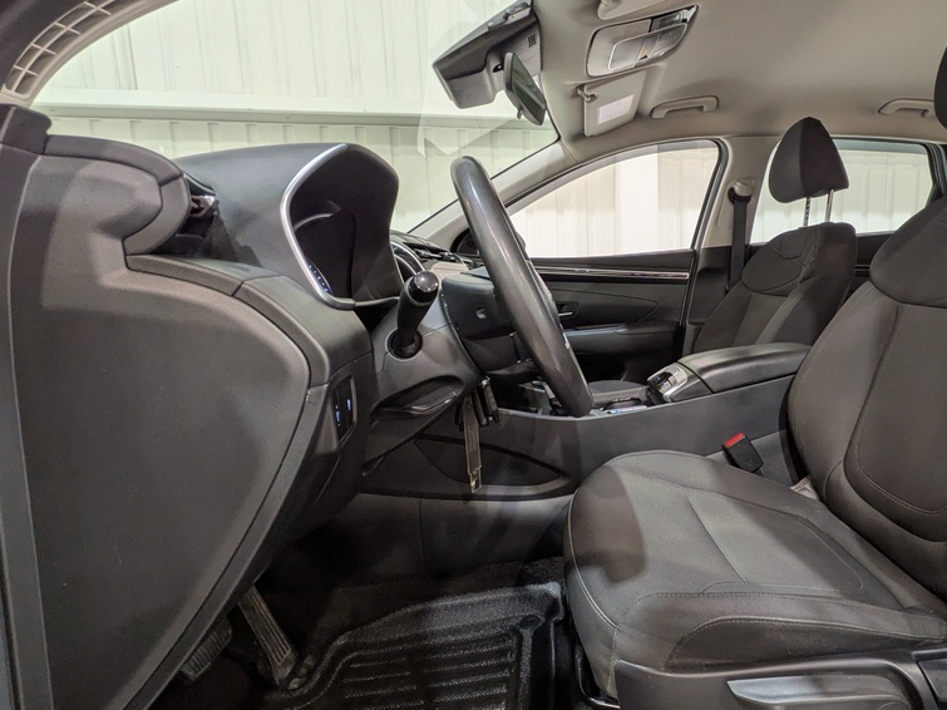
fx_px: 520
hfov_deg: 81.7
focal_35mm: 19
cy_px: 352
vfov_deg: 68.7
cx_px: 633
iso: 74
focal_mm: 1.83
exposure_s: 1/33.3
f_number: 2.2
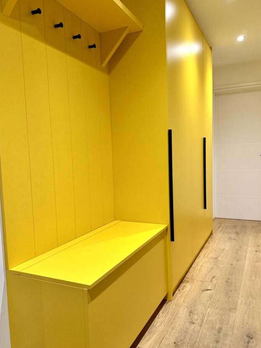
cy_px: 180
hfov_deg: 51.3
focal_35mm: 27
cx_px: 137
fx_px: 271
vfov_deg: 65.3
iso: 200
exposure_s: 1/100
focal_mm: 6.76
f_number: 1.78
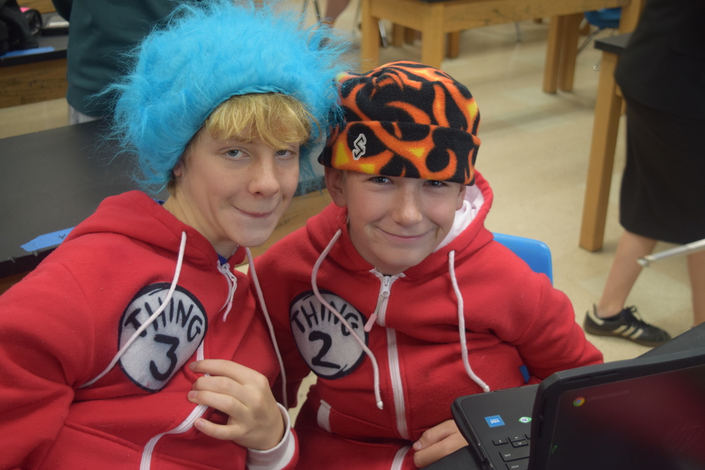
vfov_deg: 31.9
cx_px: 352
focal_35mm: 42
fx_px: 823
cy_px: 235
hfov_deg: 46.4
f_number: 4.2
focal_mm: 28
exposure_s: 1/60
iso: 800
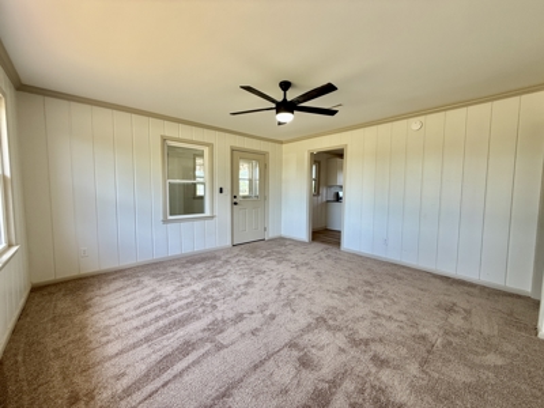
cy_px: 204
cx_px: 272
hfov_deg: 102.1
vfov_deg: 85.7
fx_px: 220
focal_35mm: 14
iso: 64
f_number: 2.2
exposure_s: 1/107
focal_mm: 2.22
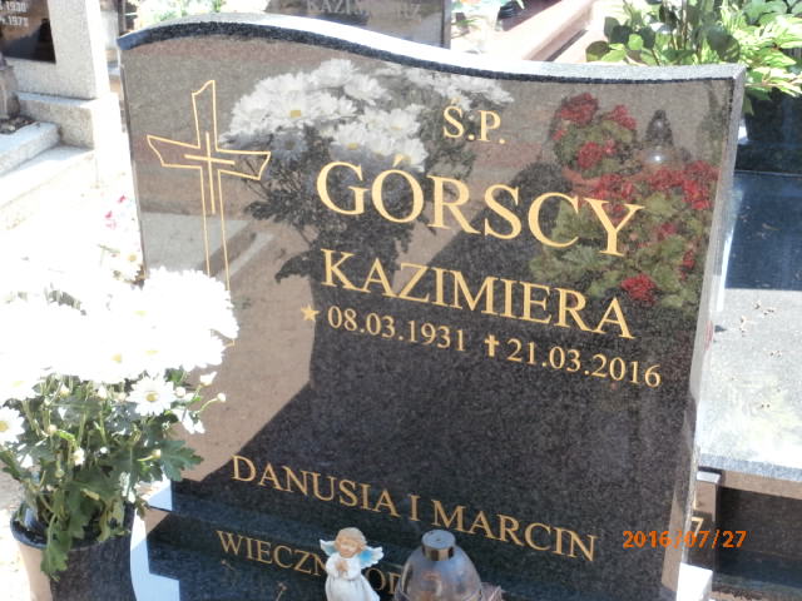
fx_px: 1575
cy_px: 300
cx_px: 401
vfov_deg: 21.6
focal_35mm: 68
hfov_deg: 28.6
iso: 100
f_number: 4.7
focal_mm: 12.1
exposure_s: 1/80
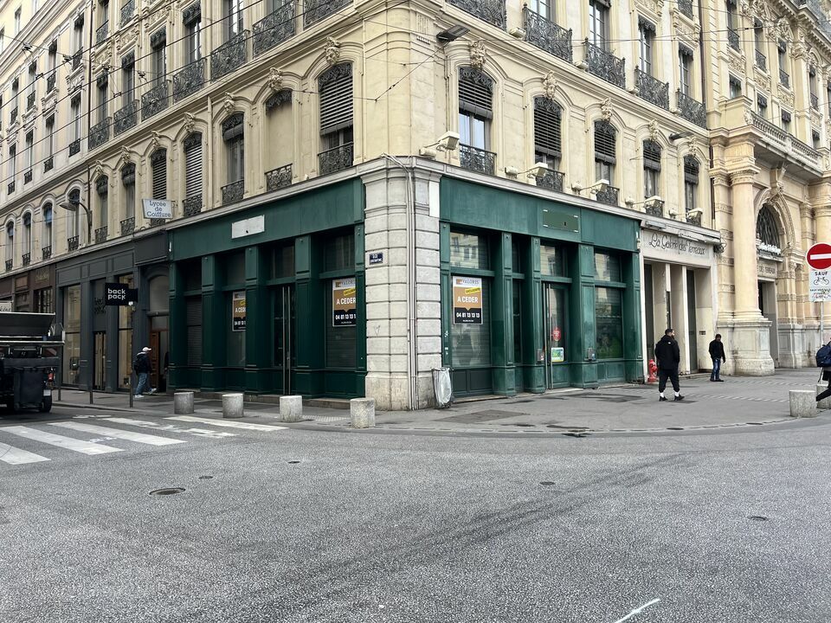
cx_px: 416
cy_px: 312
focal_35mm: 26
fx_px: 624
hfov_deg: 67.3
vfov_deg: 53.1
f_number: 1.6
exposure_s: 1/388
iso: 50
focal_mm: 5.1
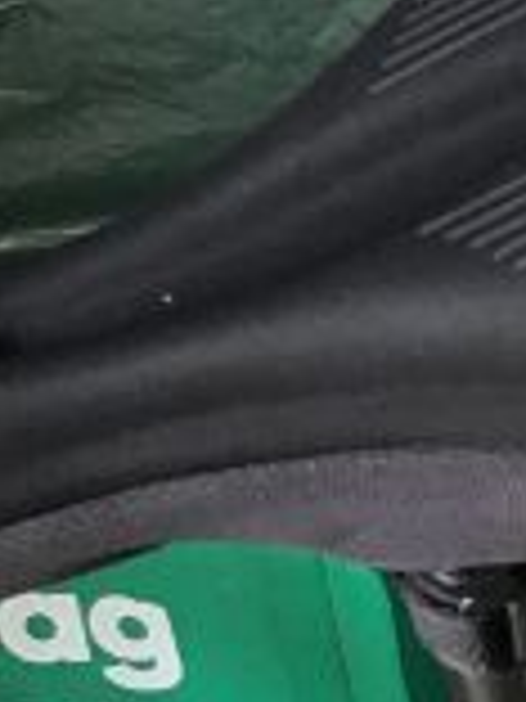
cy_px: 1123
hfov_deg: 13.2
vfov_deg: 16.5
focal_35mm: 106
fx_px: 2148
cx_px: 782
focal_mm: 3.3
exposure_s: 1/33
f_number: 2.4
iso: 125
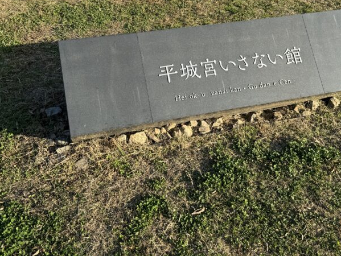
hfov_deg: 45.6
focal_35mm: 41
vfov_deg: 34.6
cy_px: 74
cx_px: 199
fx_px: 404
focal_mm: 6.86
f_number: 1.78
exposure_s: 1/1869
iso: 80
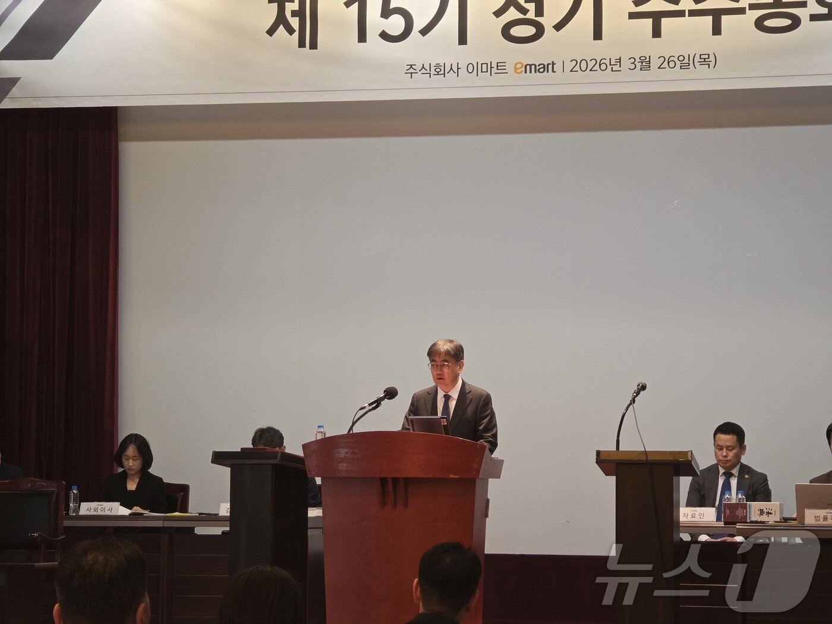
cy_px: 312
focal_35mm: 115
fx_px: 2764
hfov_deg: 17.1
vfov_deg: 12.9
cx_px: 416
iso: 400
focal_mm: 18.6
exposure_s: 1/120
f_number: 3.4
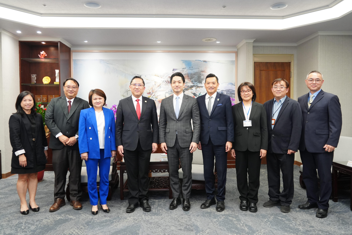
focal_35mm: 27
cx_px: 176
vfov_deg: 47.9
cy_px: 118
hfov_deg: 67.4
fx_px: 264
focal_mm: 27
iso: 1250
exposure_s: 1/125
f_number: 3.5
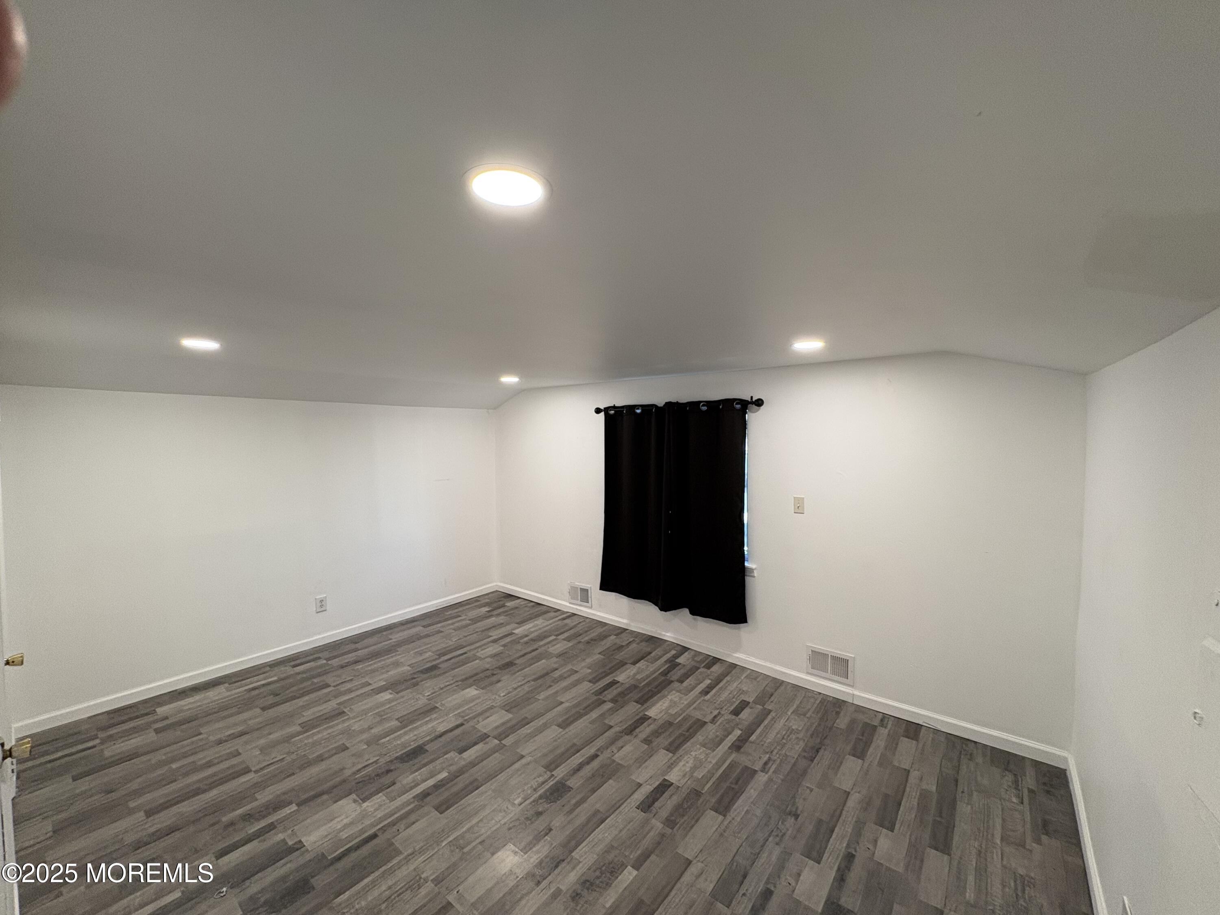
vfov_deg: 85.7
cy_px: 458
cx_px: 610
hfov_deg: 102.1
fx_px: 493
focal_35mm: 14
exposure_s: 1/60
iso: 125
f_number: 2.2
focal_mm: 2.22
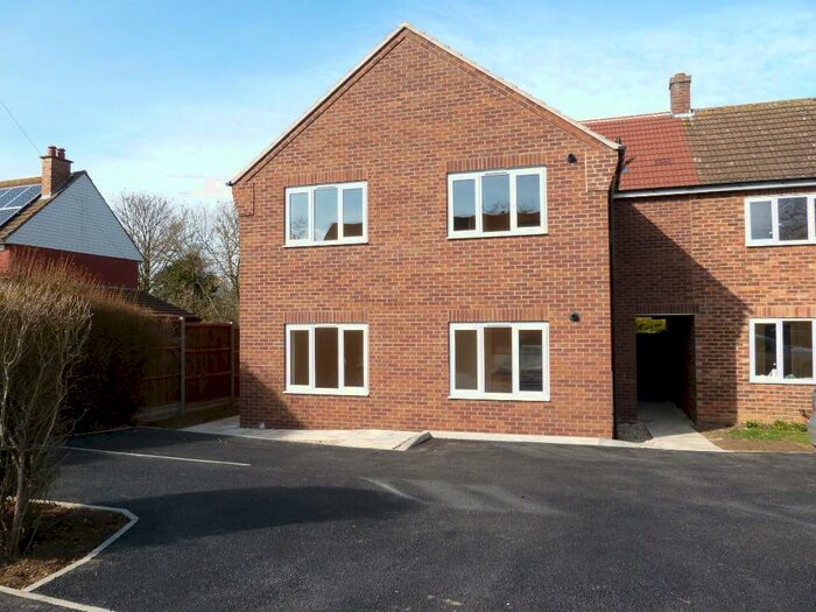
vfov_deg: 54.9
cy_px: 306
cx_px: 408
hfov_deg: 69.4
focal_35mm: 25
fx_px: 589
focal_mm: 4.1
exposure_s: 1/640
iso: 100
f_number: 3.3
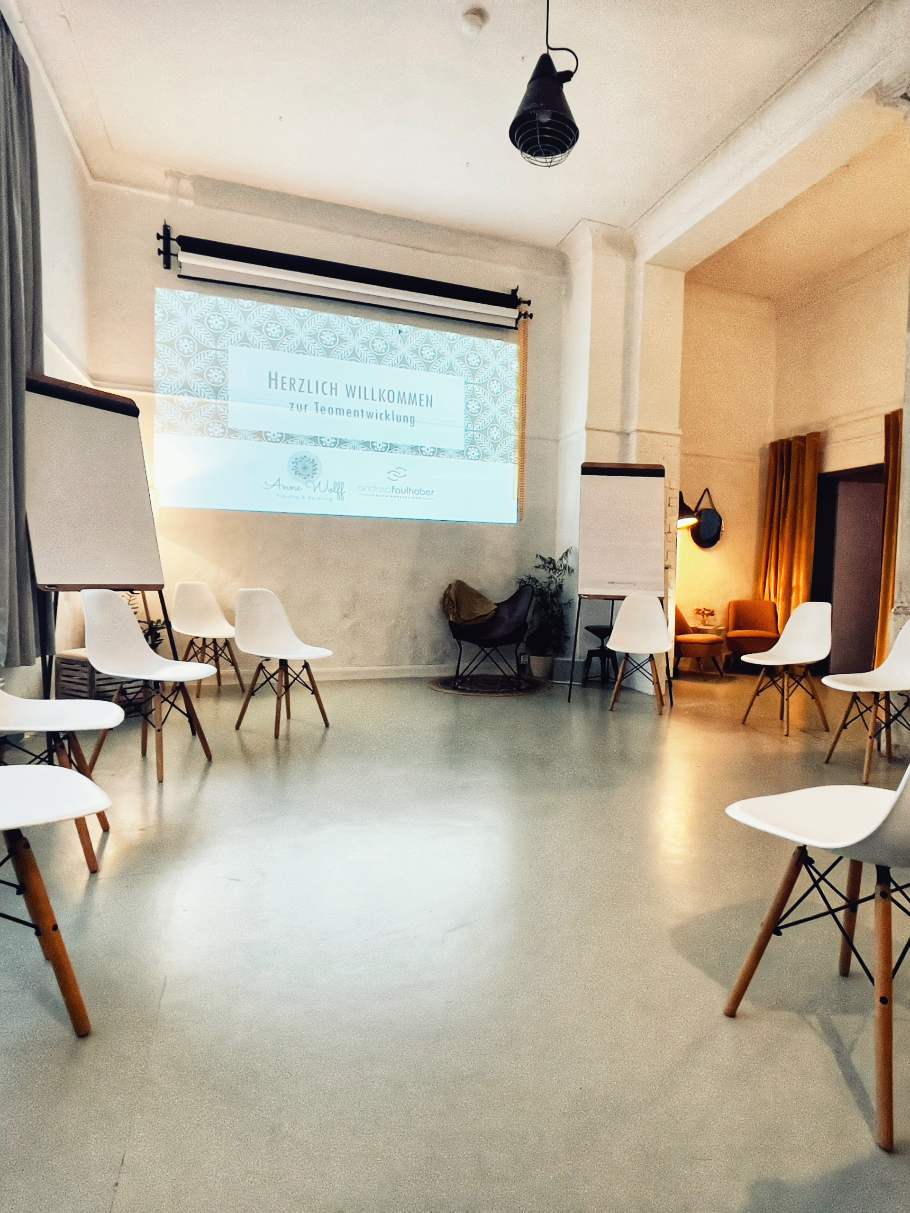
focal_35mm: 13
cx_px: 455
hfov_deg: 89.9
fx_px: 456
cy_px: 606
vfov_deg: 106.2
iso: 320
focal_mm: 1.54
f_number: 2.4
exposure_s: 1/60
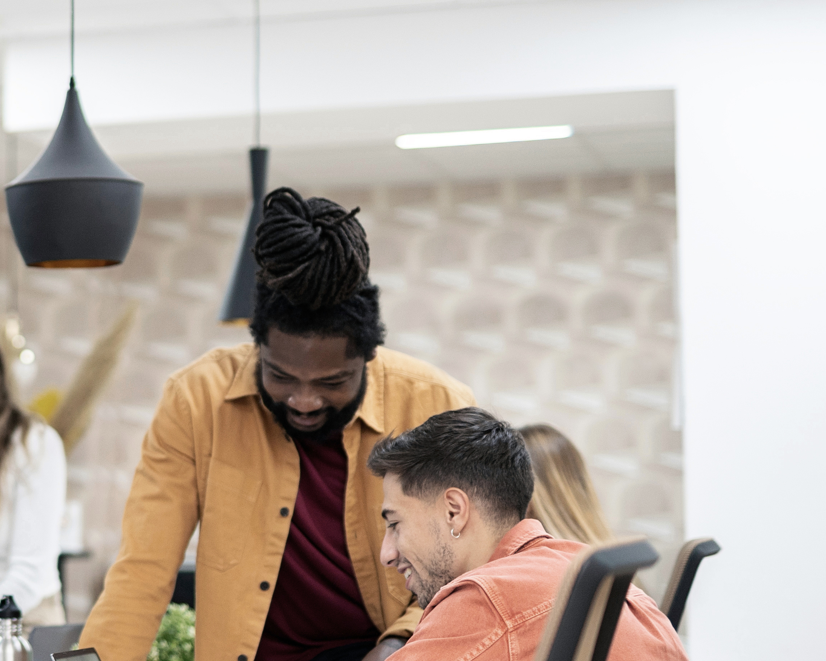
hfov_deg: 15.0
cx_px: -215
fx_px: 3007
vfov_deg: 12.5
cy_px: 347
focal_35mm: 123
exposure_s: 1/200
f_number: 1.6
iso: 500
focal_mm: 50
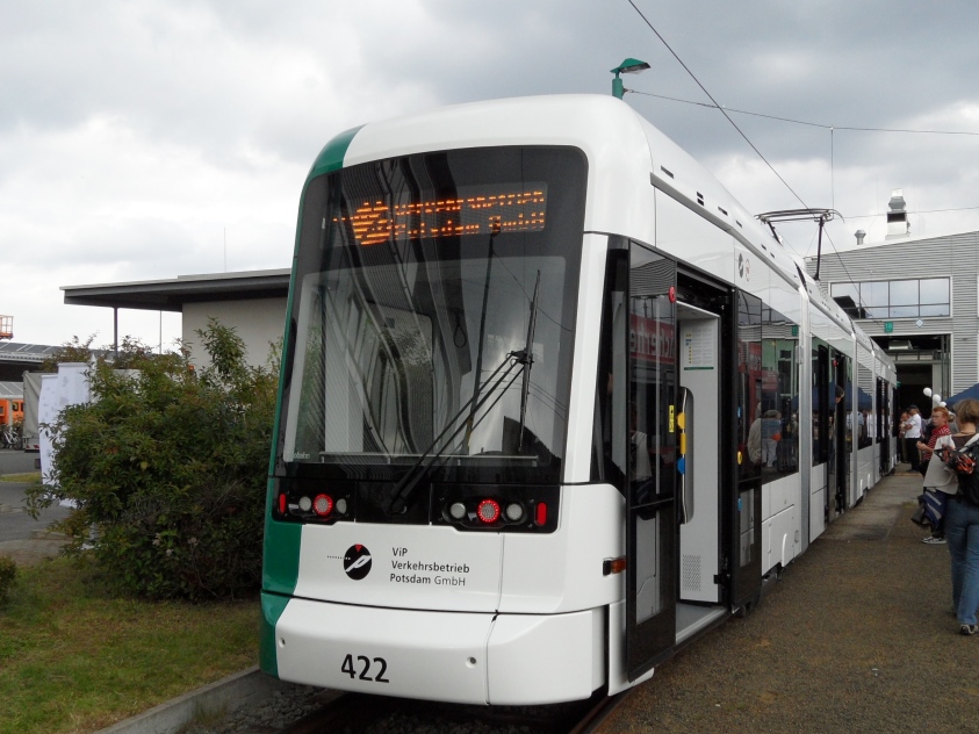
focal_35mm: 34
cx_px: 504
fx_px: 961
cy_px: 412
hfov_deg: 54.0
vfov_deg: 41.7
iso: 80
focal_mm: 4.6
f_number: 3.4
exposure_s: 1/350
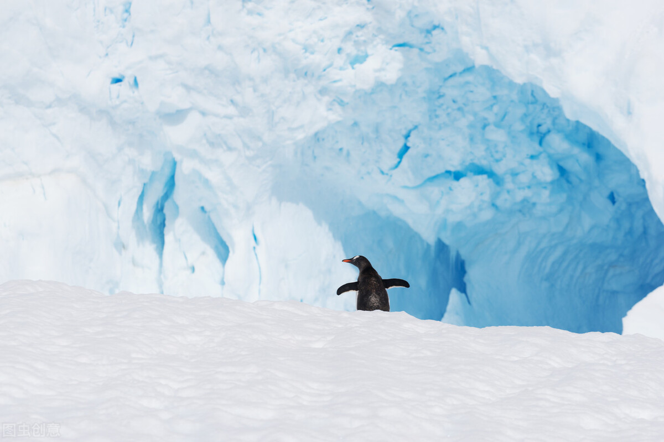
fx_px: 3687
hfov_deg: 10.3
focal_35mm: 200
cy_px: 221
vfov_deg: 6.9
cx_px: 332
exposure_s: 1/640
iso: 100
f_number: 11
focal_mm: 200
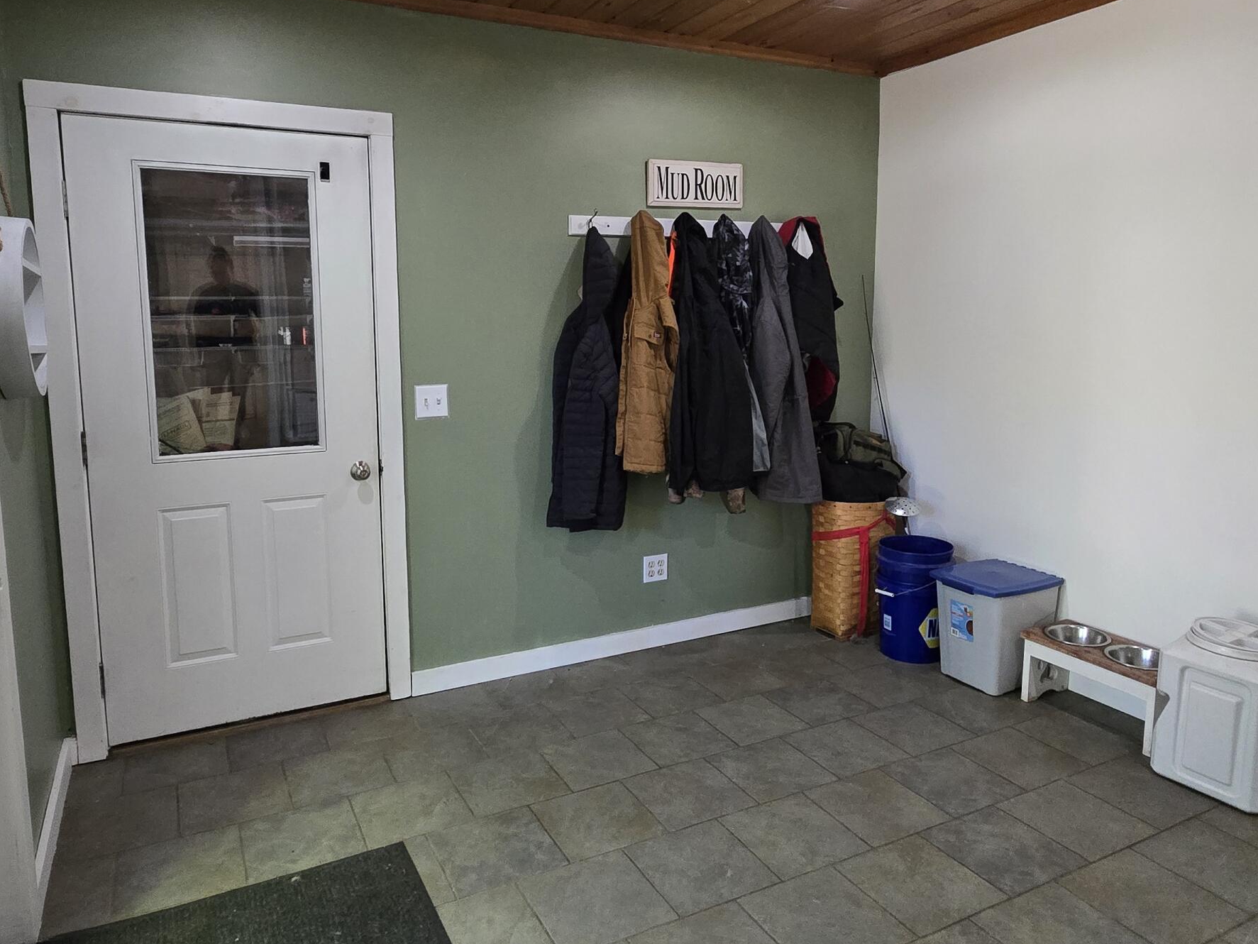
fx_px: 800
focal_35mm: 22
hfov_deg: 76.3
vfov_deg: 61.0
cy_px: 424
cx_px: 598
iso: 800
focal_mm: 2.2
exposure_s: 1/60
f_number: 2.2
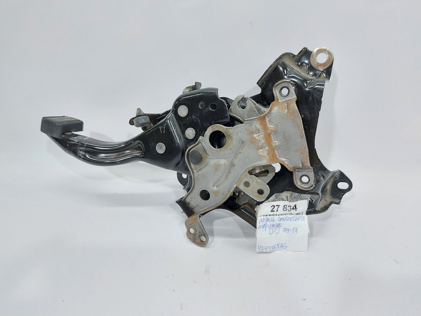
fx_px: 292
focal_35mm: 24
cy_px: 158
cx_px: 210
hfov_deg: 71.6
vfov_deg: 56.8
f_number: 1.8
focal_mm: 5.23
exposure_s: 1/50
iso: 100
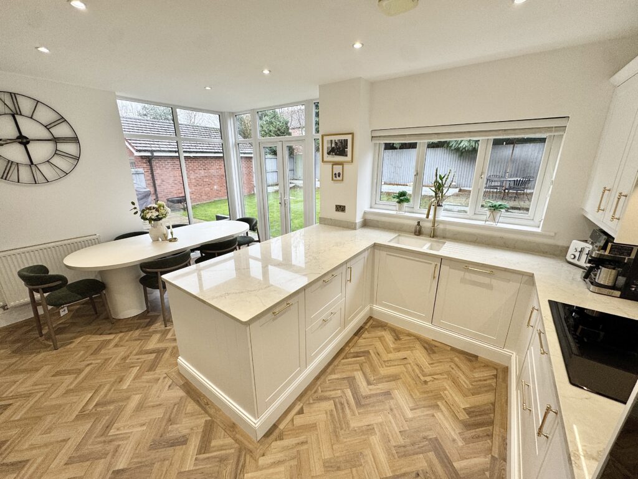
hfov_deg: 102.1
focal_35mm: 14
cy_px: 240
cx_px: 319
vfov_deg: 85.7
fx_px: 258
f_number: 2.2
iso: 100
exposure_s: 1/99
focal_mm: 2.22
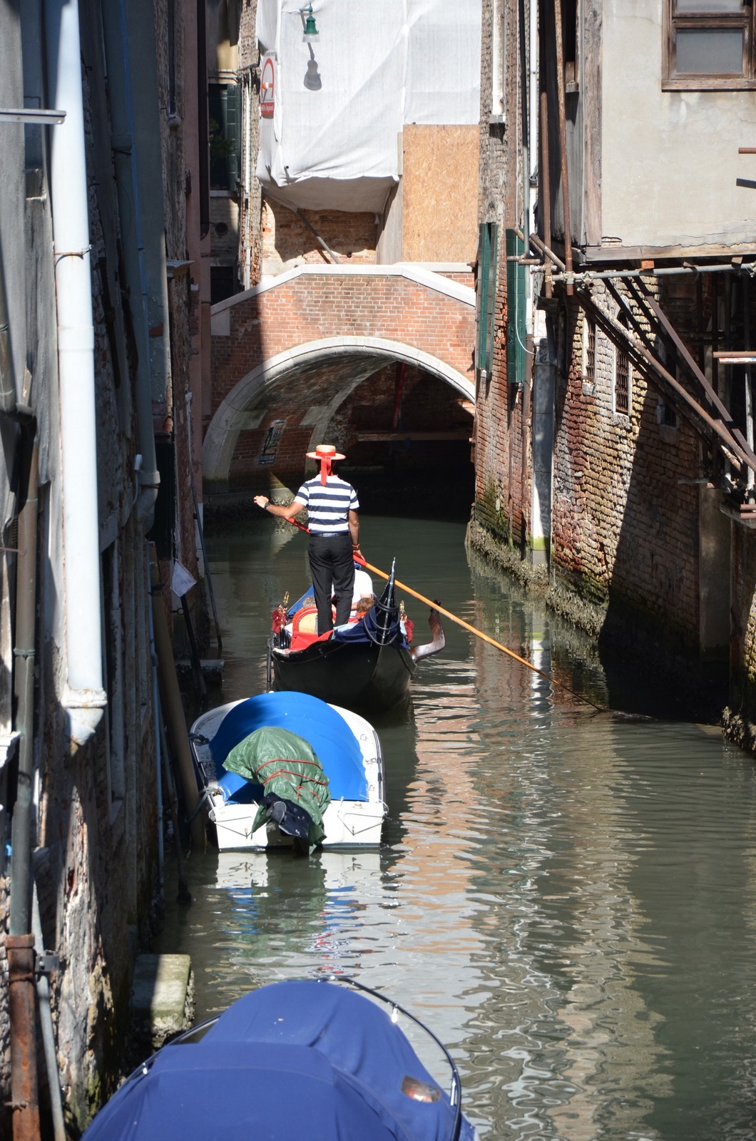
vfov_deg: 13.1
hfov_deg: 8.7
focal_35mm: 158
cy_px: 570
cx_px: 378
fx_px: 4982
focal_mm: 105
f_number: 7.1
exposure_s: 1/800
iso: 400
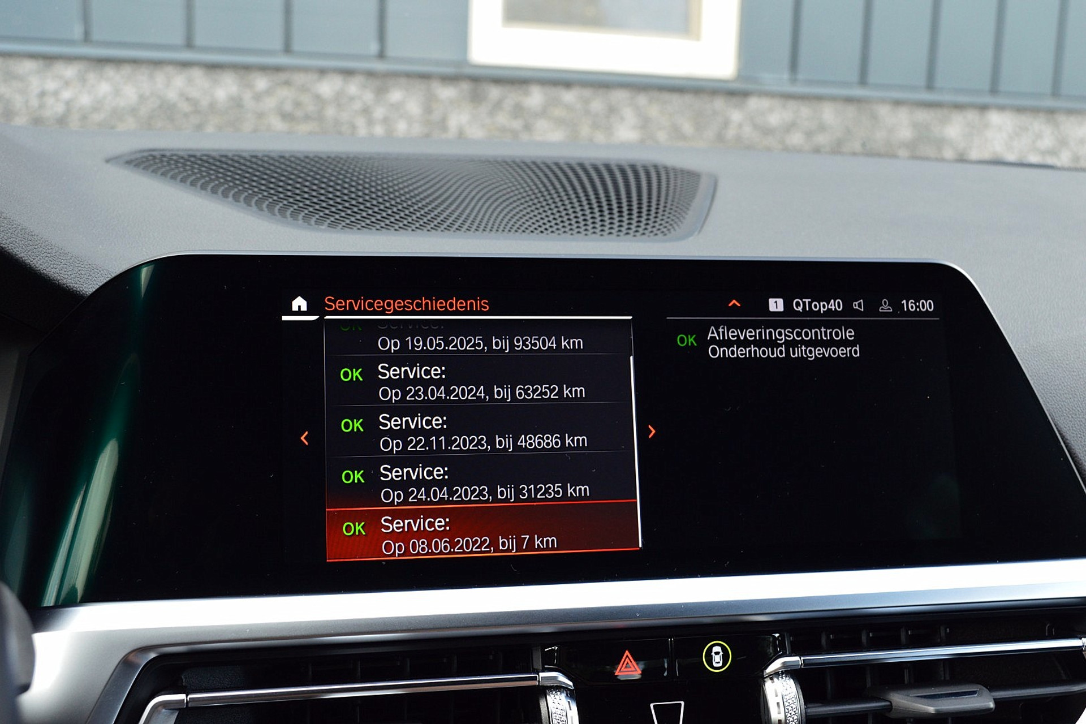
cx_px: 543
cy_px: 362
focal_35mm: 44
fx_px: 1312
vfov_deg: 30.8
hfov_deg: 45.0
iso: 560
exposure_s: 1/60
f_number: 8
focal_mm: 29
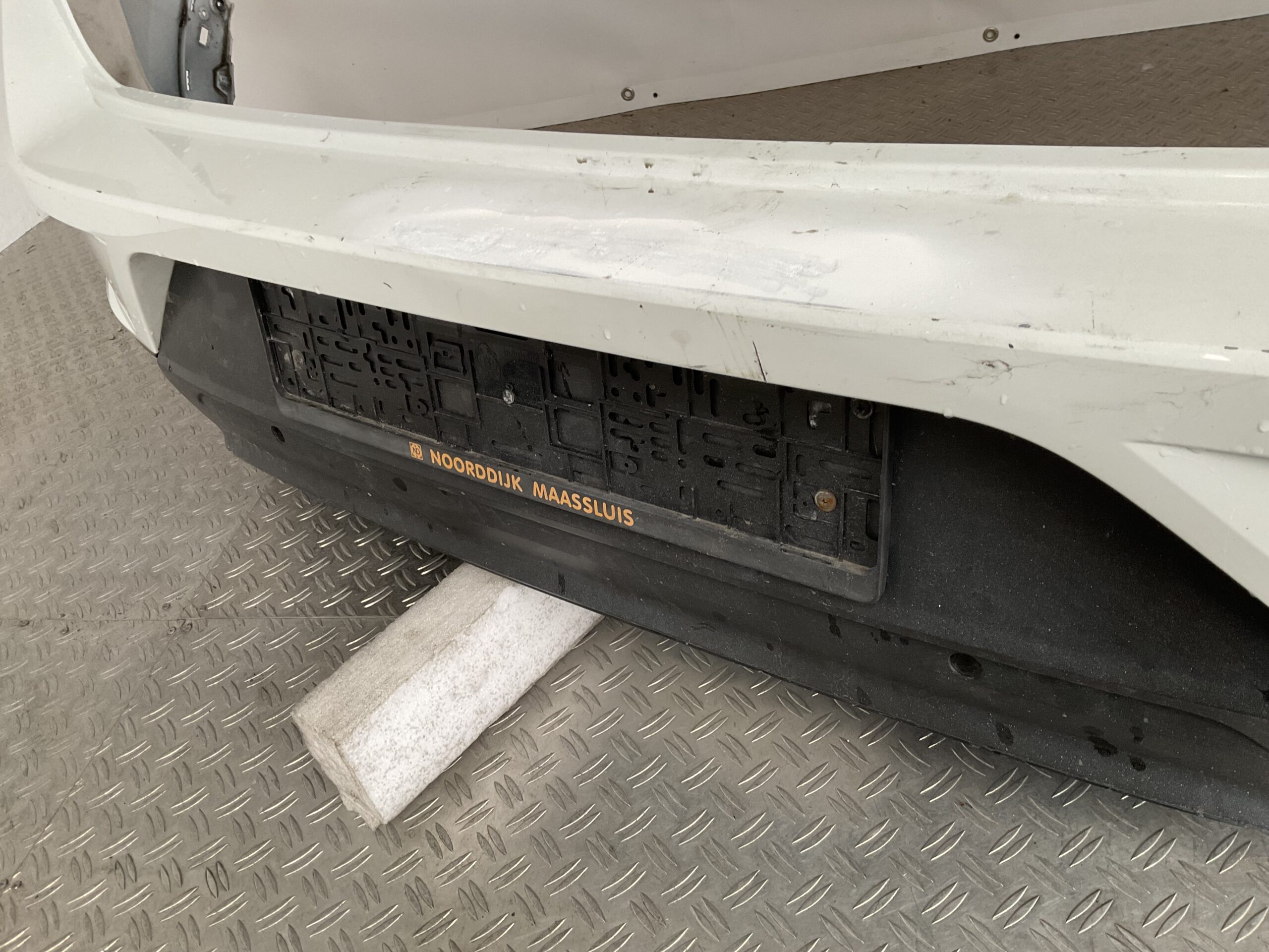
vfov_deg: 48.2
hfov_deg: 61.7
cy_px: 476
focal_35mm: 29
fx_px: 1063
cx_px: 634
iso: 64
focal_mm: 3
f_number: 1.8
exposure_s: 1/50
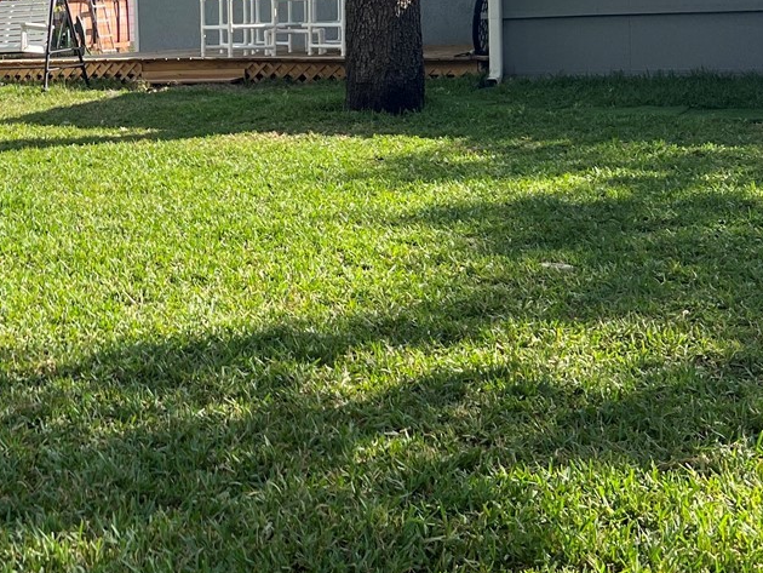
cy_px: 55
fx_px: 1455
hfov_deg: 27.5
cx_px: -17
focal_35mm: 66
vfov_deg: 21.7
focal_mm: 5.7
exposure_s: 1/2008
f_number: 1.5
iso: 50
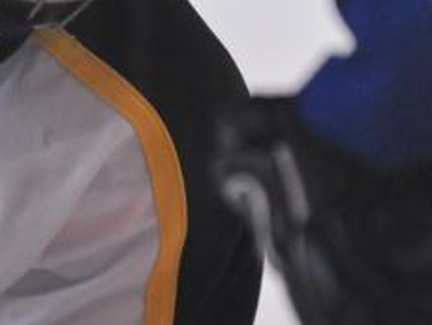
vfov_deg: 1.2
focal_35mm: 1280
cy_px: -137
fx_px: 15991
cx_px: -51
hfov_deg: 1.5
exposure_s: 1/500
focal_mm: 200
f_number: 2.8
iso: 1600
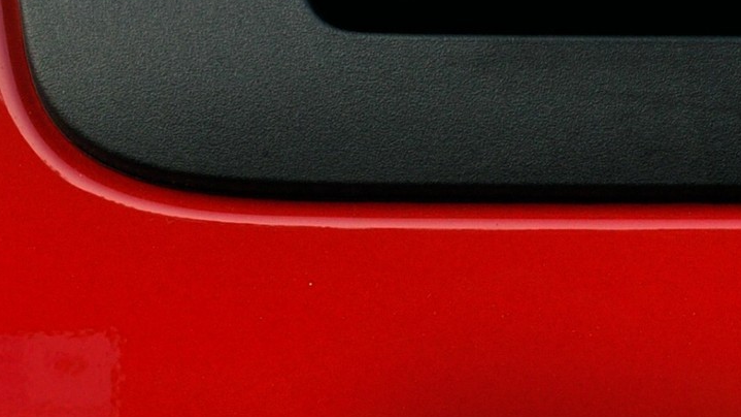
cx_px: 656
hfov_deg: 16.2
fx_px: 2573
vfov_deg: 9.2
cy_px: 430
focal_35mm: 131
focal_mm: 24
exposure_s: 1/160
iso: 200
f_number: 6.3
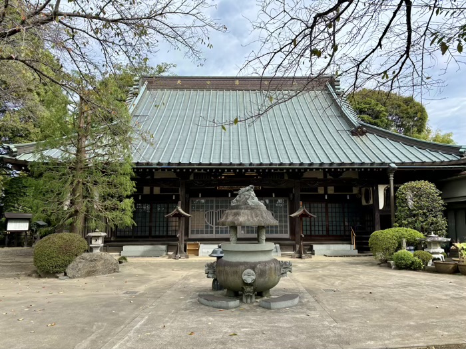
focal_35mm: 26
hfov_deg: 67.3
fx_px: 350
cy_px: 174
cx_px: 233
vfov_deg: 53.1
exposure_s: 1/1295
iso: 50
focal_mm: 5.96
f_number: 1.6
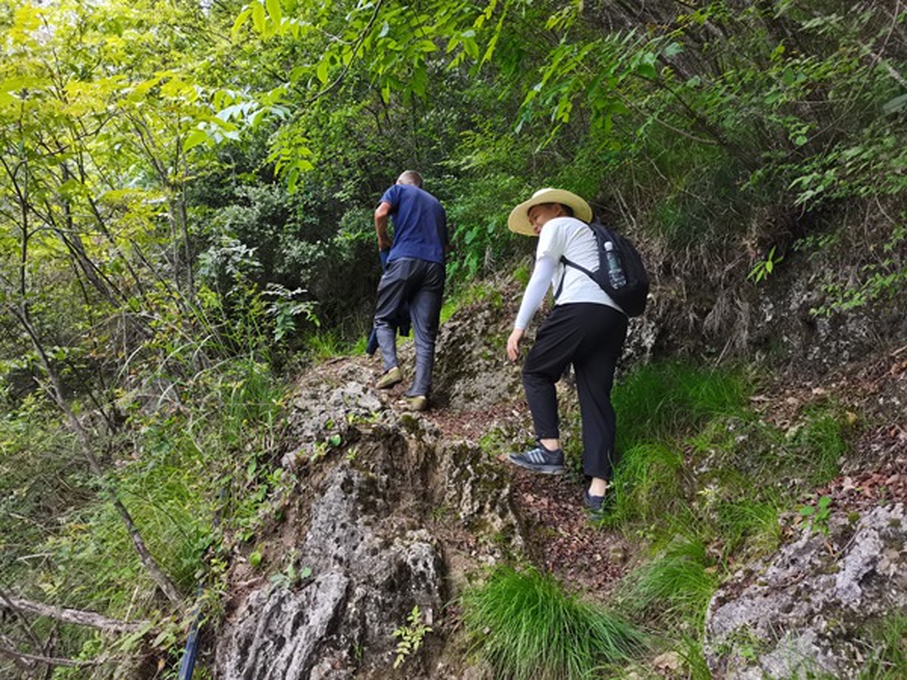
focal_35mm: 26
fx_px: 681
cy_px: 340
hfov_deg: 67.3
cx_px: 454
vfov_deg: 53.1
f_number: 1.8
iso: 50
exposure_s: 1/136
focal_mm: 5.58
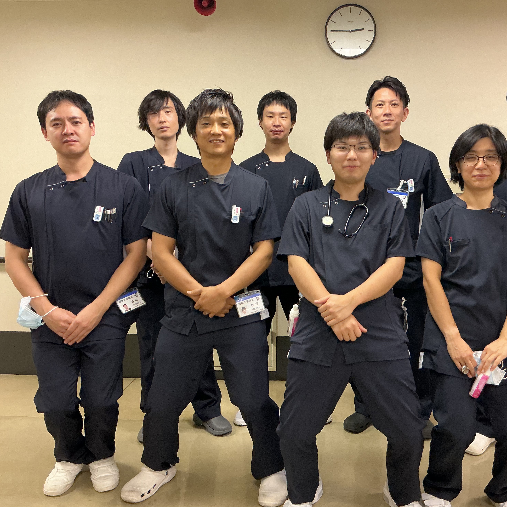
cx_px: 311
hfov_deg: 46.9
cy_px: 248
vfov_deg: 47.2
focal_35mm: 35
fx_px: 580
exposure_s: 1/60
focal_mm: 3
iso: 160
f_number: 1.8
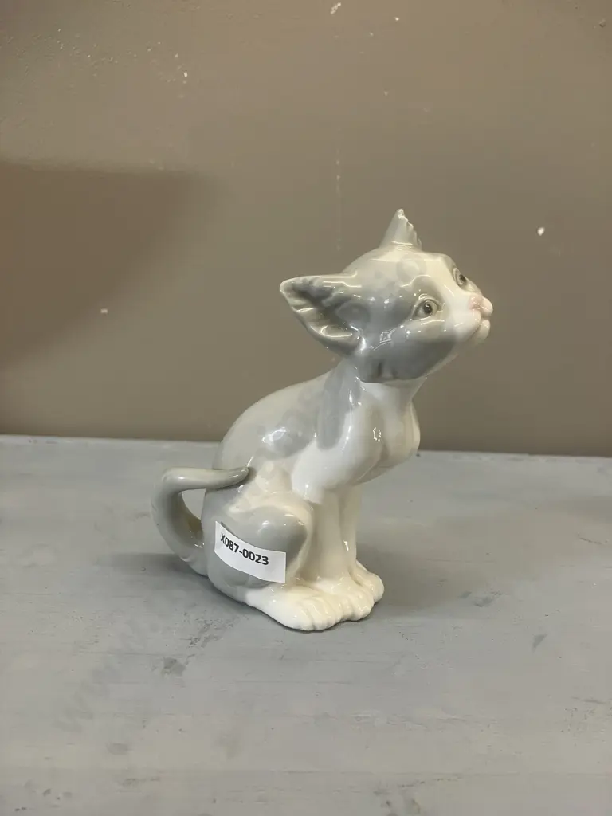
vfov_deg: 63.4
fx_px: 660
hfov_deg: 49.7
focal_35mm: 28
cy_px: 408
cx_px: 306
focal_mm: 3.99
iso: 80
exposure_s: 1/50
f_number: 1.8
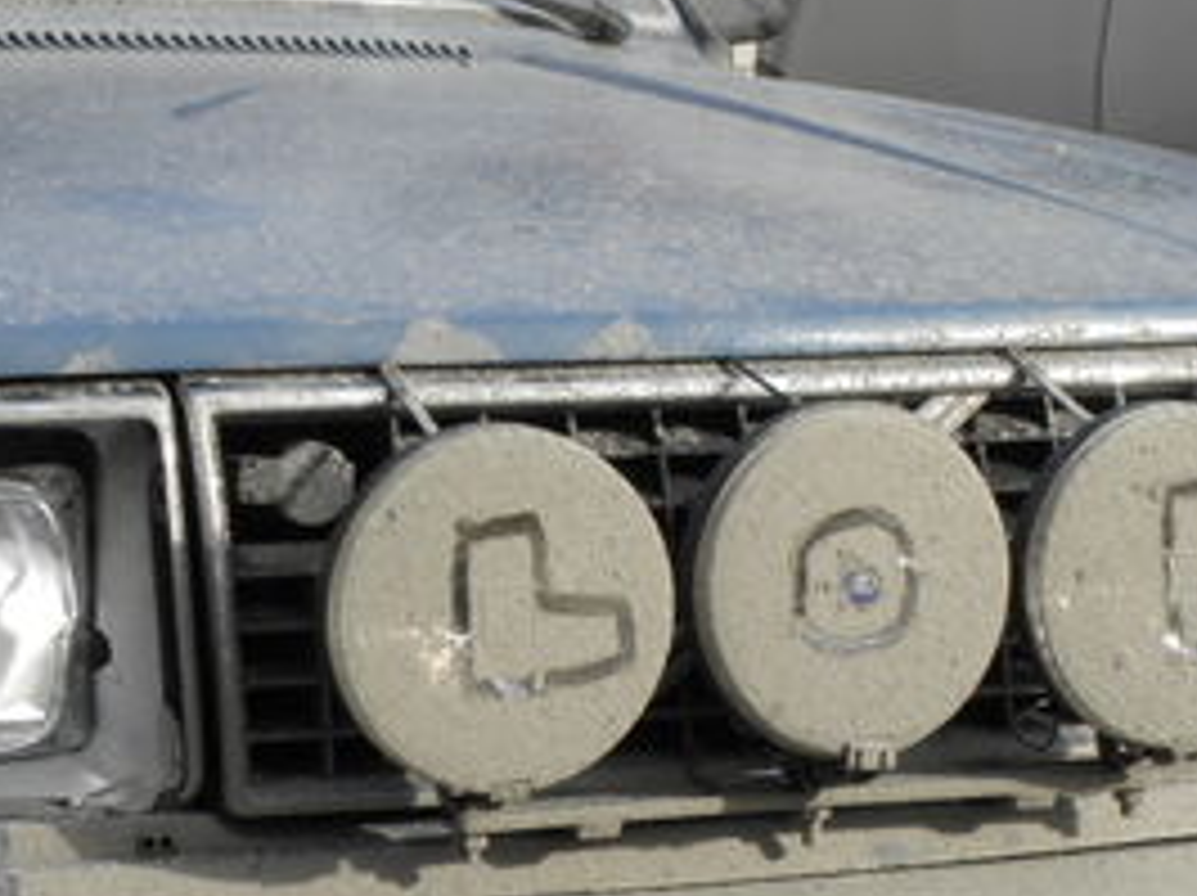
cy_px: 216
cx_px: 333
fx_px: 4077
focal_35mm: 118
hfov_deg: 16.6
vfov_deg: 12.5
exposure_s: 1/250
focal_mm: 8.87
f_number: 5.6
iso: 64
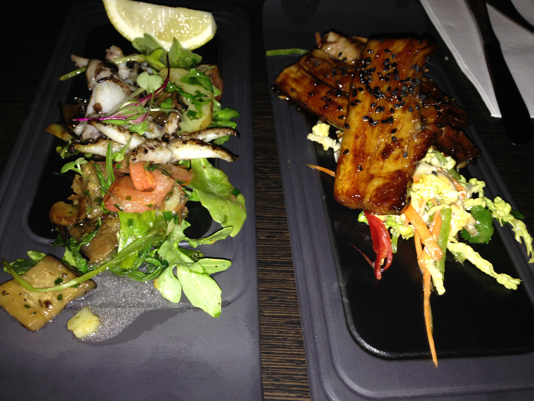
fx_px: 509
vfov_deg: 42.9
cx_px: 267
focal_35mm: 33
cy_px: 200
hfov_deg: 55.4
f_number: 2.4
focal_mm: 4.12
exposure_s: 1/21
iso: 50
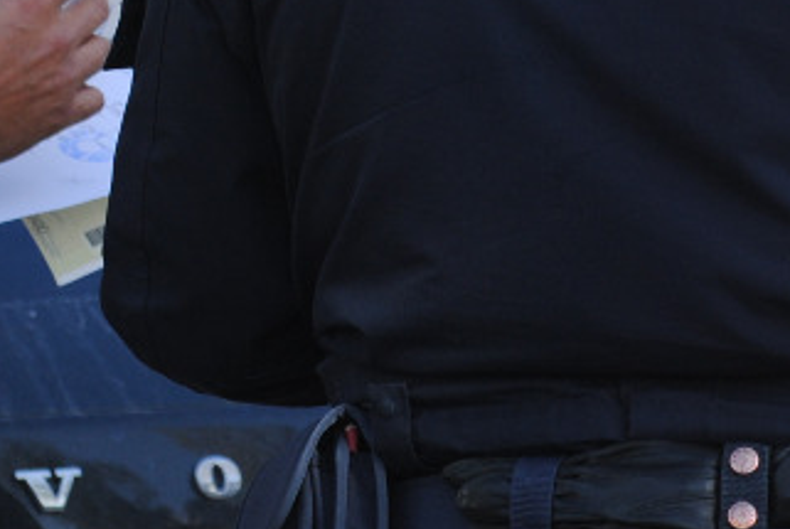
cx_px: 226
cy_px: -267
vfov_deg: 2.0
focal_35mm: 685
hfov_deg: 3.0
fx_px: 15052
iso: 200
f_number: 5.6
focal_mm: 122
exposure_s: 1/500
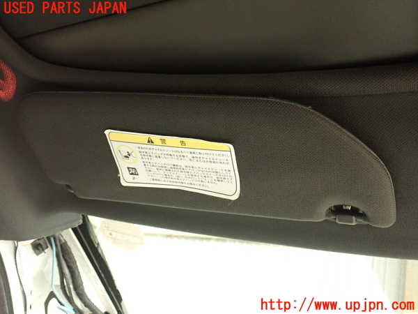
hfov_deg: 51.4
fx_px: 435
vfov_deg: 39.7
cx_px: 209
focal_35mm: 36
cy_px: 157
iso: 640
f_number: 2.5
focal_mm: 6.37
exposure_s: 1/40
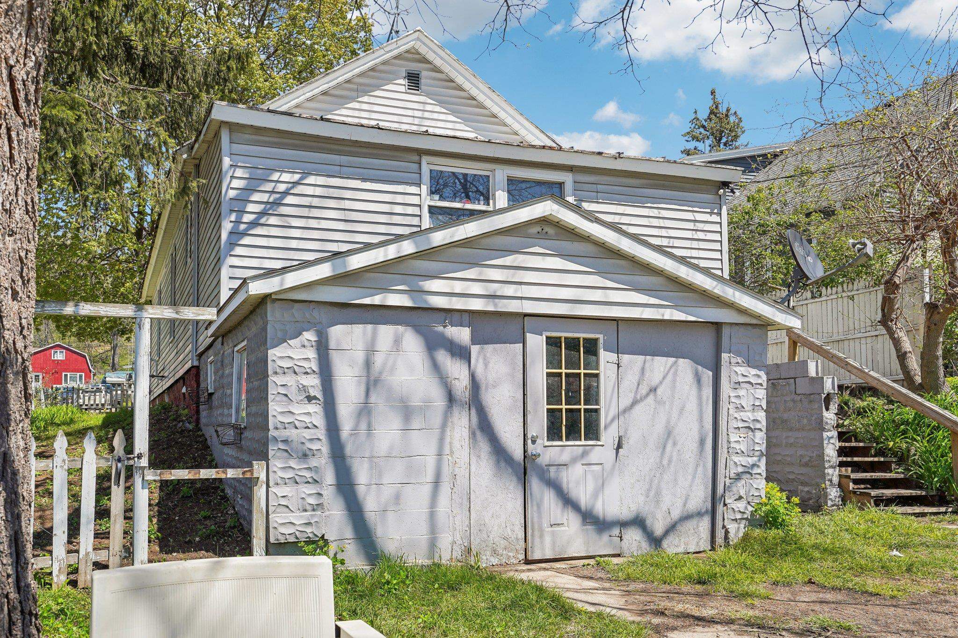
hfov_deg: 61.9
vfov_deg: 43.6
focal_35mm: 30
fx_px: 798
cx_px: 479
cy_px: 319
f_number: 8
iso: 100
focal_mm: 30
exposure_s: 1/250
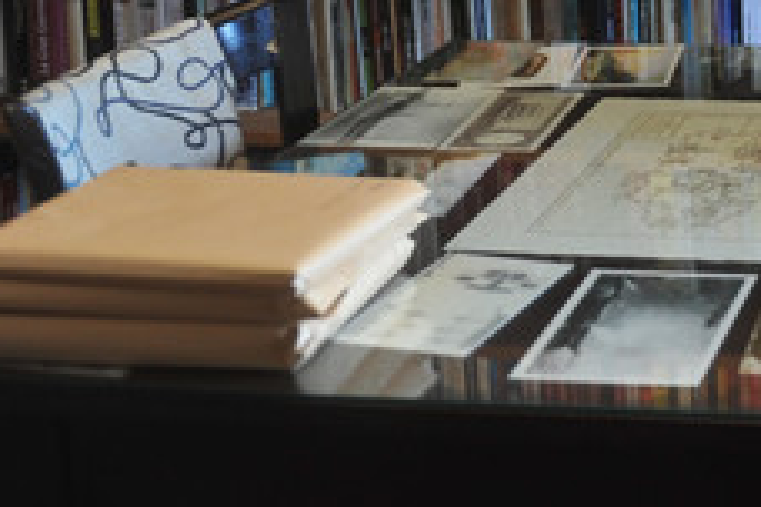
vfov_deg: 15.7
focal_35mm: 82
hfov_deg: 22.3
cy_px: -188
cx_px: 978
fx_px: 1733
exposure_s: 1/60
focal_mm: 26
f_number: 2.8
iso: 800
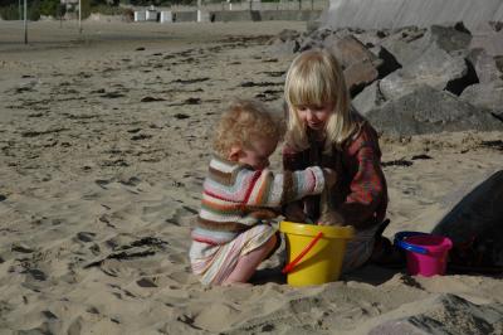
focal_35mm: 105
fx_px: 1466
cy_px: 168
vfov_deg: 13.0
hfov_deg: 19.5
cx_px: 252
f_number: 13
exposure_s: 1/400
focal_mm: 70
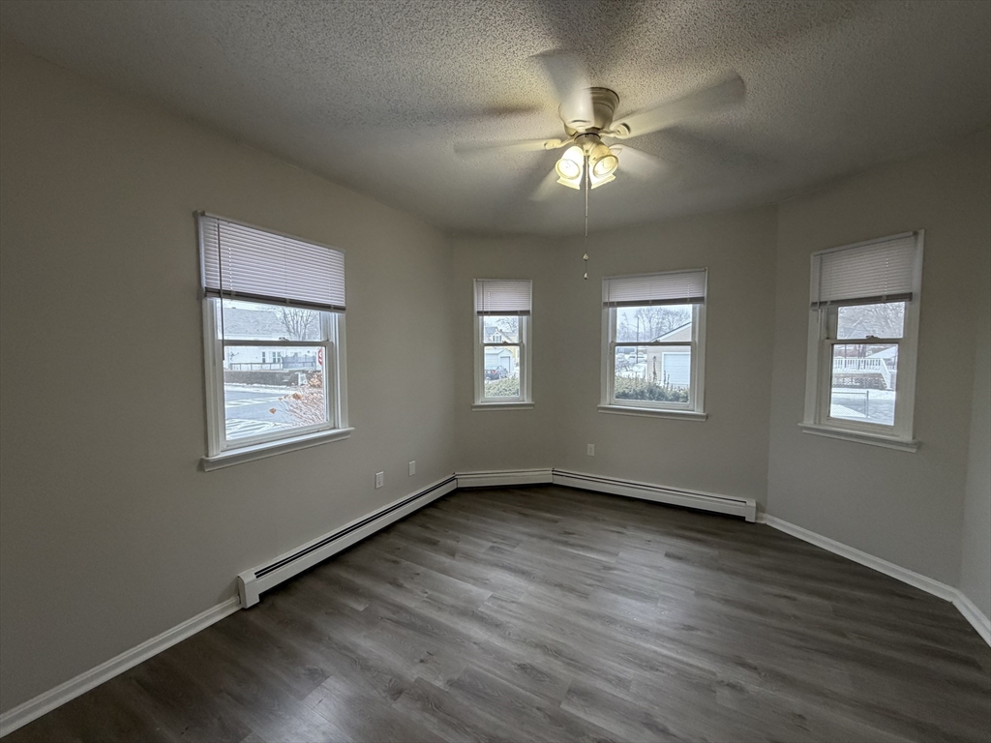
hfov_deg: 102.1
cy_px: 372
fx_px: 401
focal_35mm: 14
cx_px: 496
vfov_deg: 85.7
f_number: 2.2
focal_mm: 2.22
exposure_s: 1/60
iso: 250
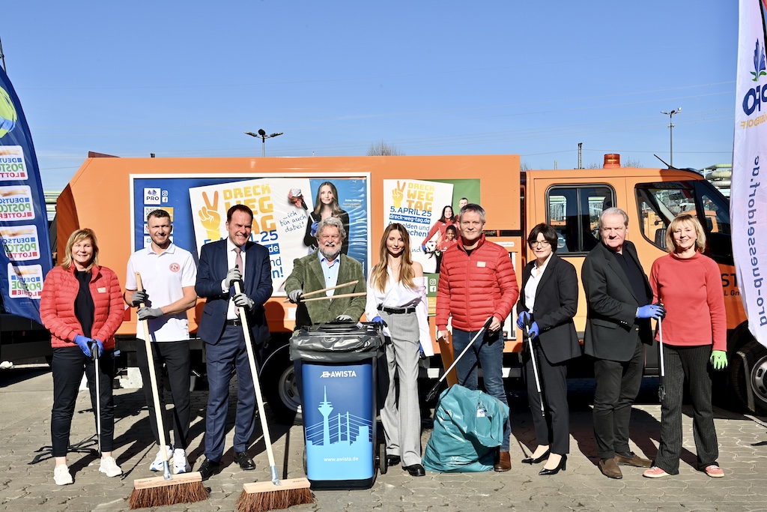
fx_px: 959
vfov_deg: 29.9
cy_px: 256
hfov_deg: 43.6
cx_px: 384
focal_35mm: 45
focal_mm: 45
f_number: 13
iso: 100
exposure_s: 1/125
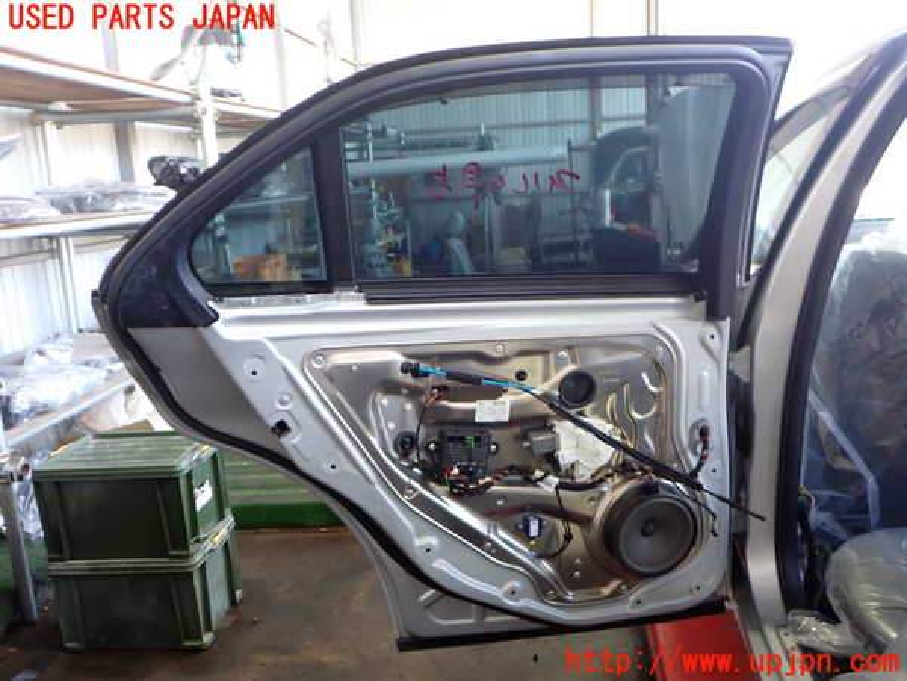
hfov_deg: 60.0
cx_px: 454
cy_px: 340
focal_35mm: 30
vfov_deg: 46.8
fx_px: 786
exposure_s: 1/40
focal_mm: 5.4
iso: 200
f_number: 2.3
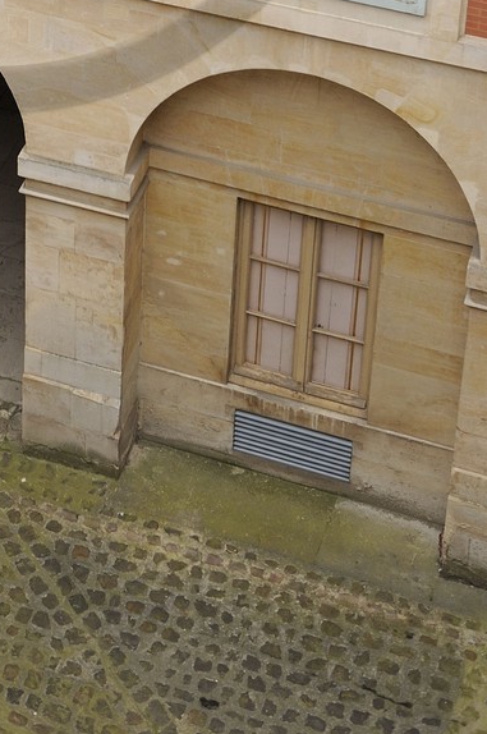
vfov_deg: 17.8
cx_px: -10
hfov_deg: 12.7
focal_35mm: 106
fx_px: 2157
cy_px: -285
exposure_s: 1/80
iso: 400
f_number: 4.5
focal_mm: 38
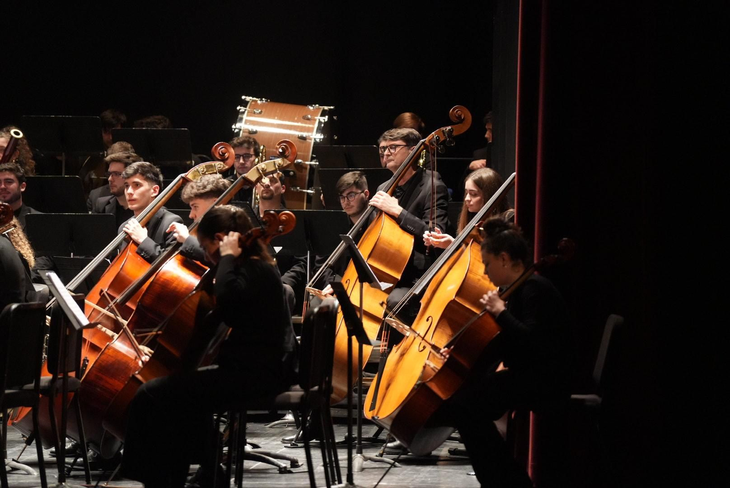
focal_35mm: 200
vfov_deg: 6.9
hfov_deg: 10.3
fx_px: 4058
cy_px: 244
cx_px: 365
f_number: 4
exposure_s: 1/200
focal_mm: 200
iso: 6400
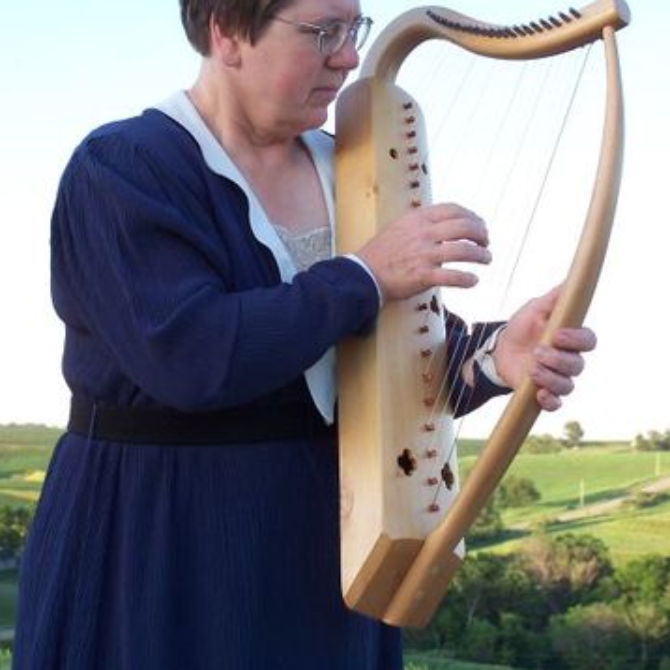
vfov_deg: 19.5
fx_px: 1949
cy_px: 268
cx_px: 335
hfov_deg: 19.5
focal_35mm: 89
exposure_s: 1/125
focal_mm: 12.4
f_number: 3.2
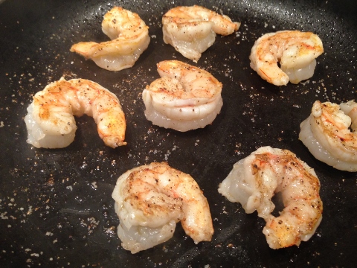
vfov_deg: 42.9
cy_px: 134
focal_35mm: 33
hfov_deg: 55.4
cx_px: 178
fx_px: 340
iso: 160
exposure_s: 1/20
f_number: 2.4
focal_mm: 4.12
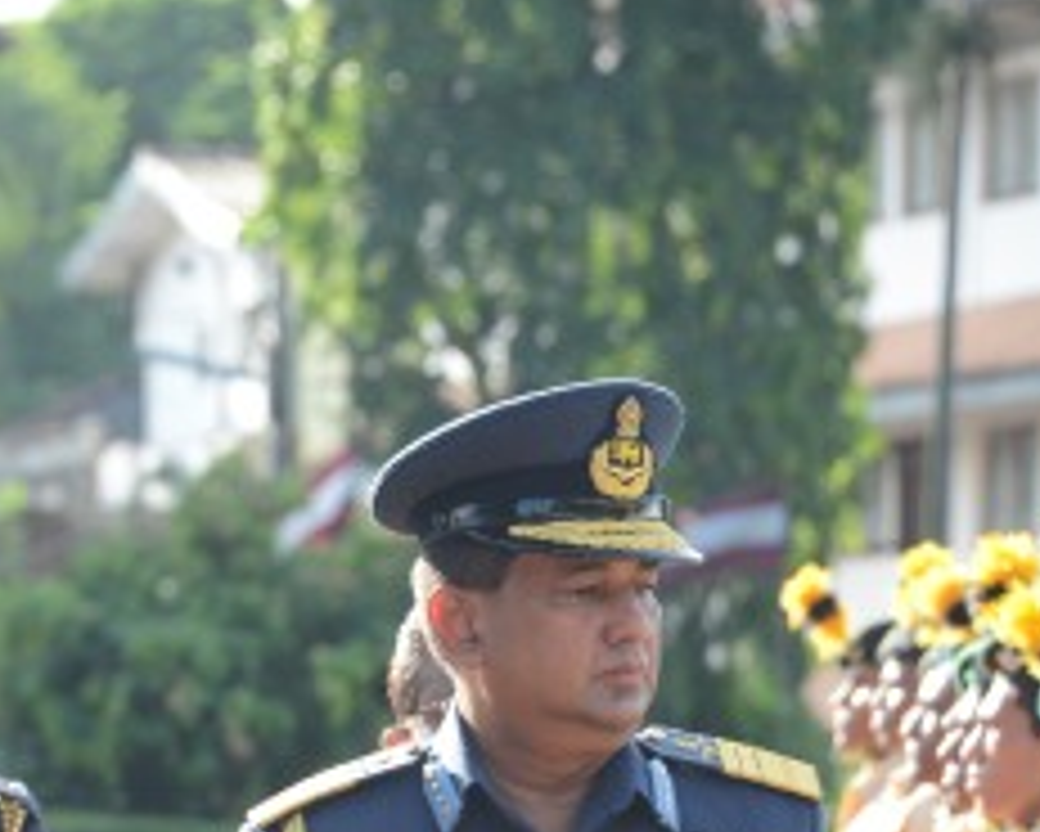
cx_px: 295
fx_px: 10131
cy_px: 890
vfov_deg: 4.7
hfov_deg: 5.9
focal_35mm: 329
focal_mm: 135
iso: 400
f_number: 6.3
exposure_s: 1/250
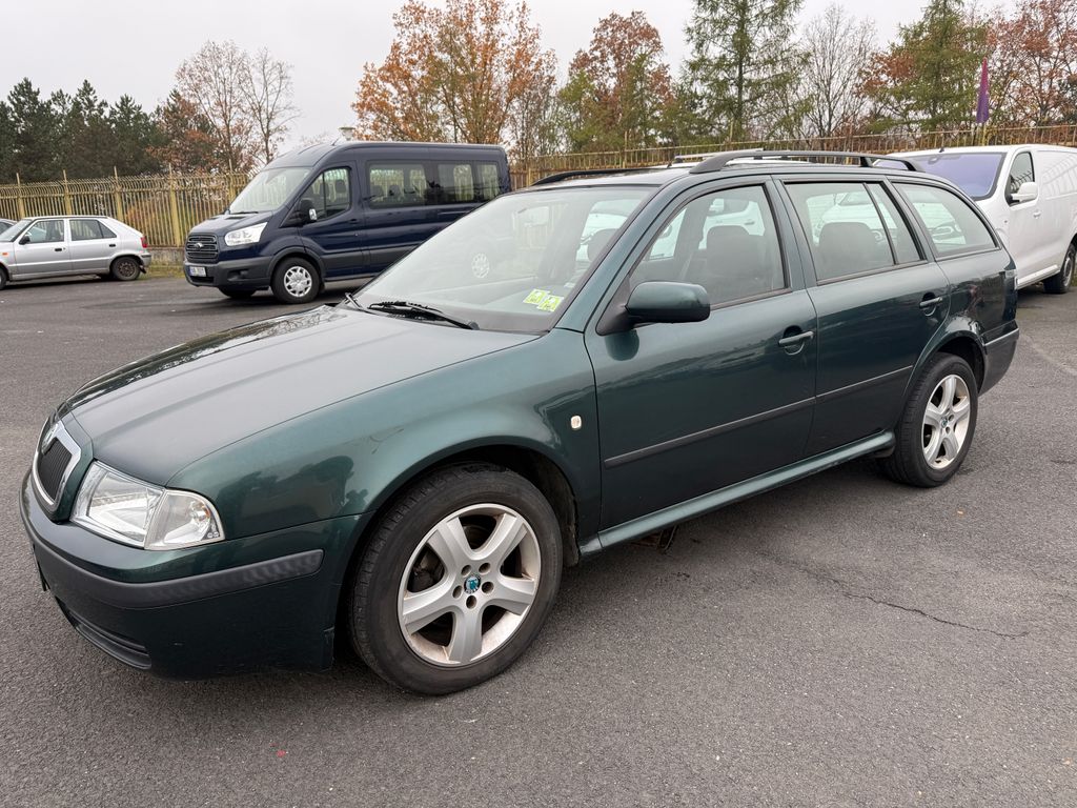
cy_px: 404
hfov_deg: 71.6
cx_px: 538
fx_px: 747
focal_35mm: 24
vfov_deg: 56.8
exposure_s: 1/660
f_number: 1.78
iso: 80
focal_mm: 6.76
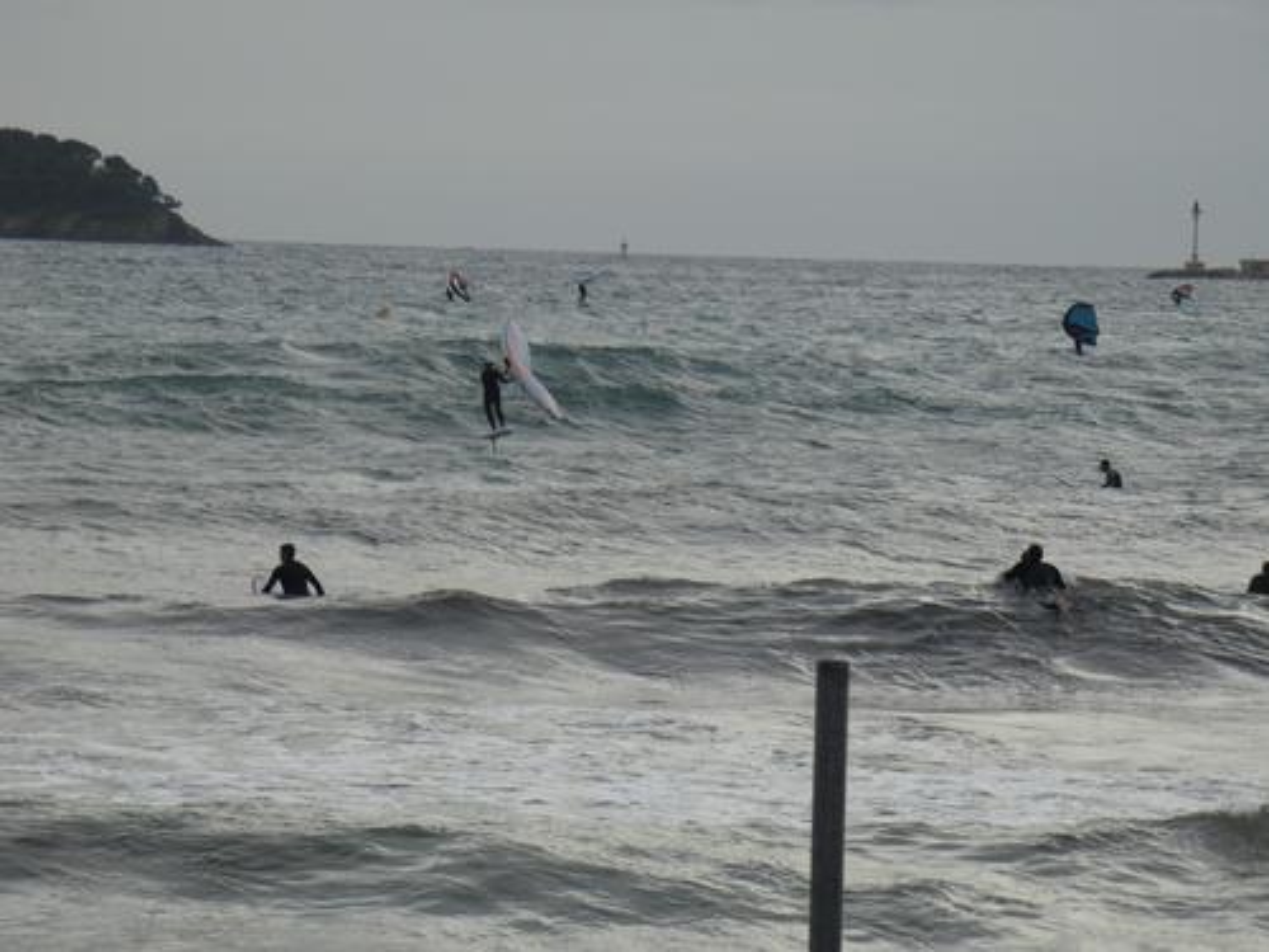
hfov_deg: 8.9
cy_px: 476
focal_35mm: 223
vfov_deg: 6.7
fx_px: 8175
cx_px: 634
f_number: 5.5
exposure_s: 1/250
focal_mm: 39.9
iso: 80
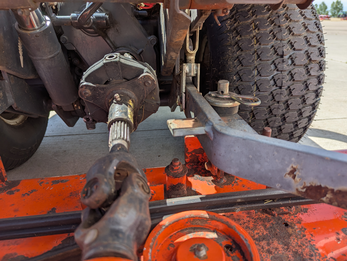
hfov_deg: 71.5
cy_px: 130
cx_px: 174
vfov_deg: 56.9
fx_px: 241
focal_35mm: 24
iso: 39
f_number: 1.85
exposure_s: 1/1019
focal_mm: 6.81
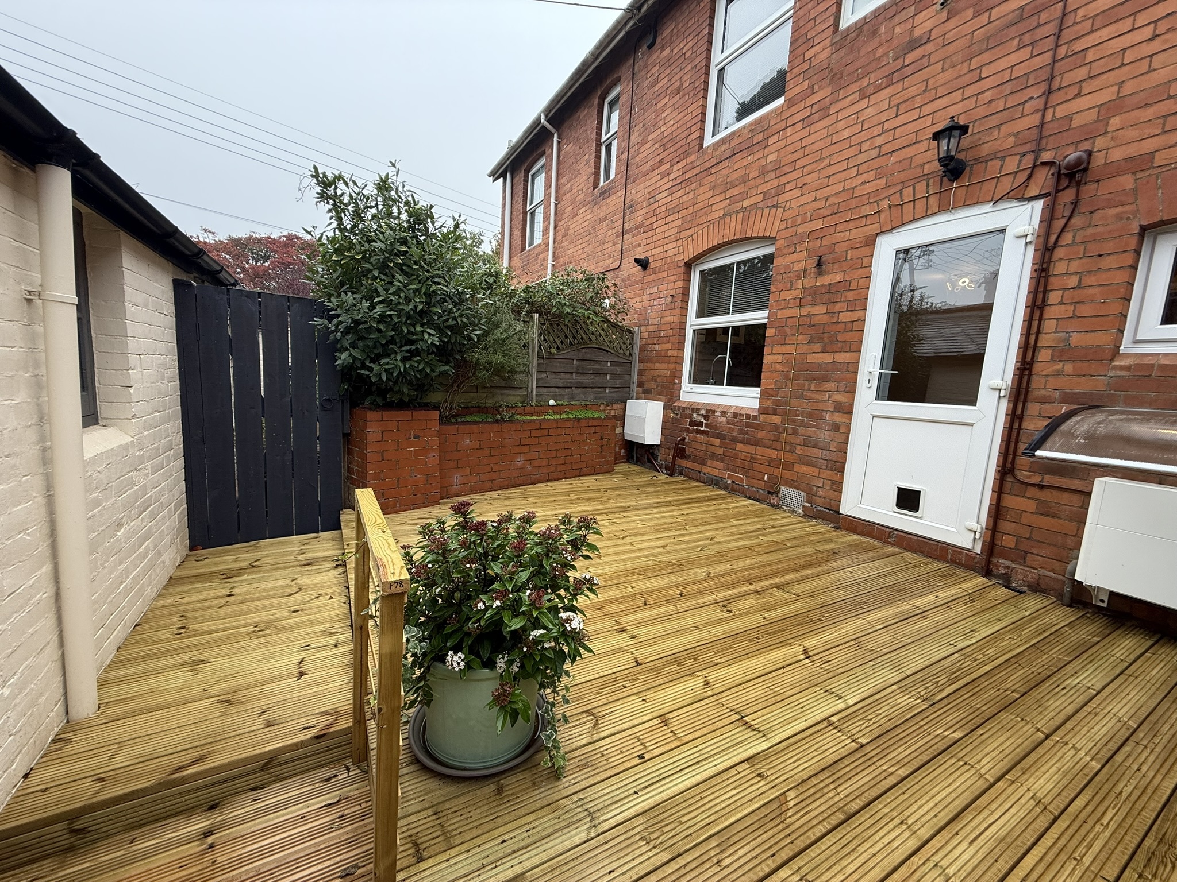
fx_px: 476
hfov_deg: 102.1
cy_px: 441
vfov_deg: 85.7
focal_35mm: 14
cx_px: 588
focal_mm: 2.22
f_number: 2.2
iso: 100
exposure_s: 1/99
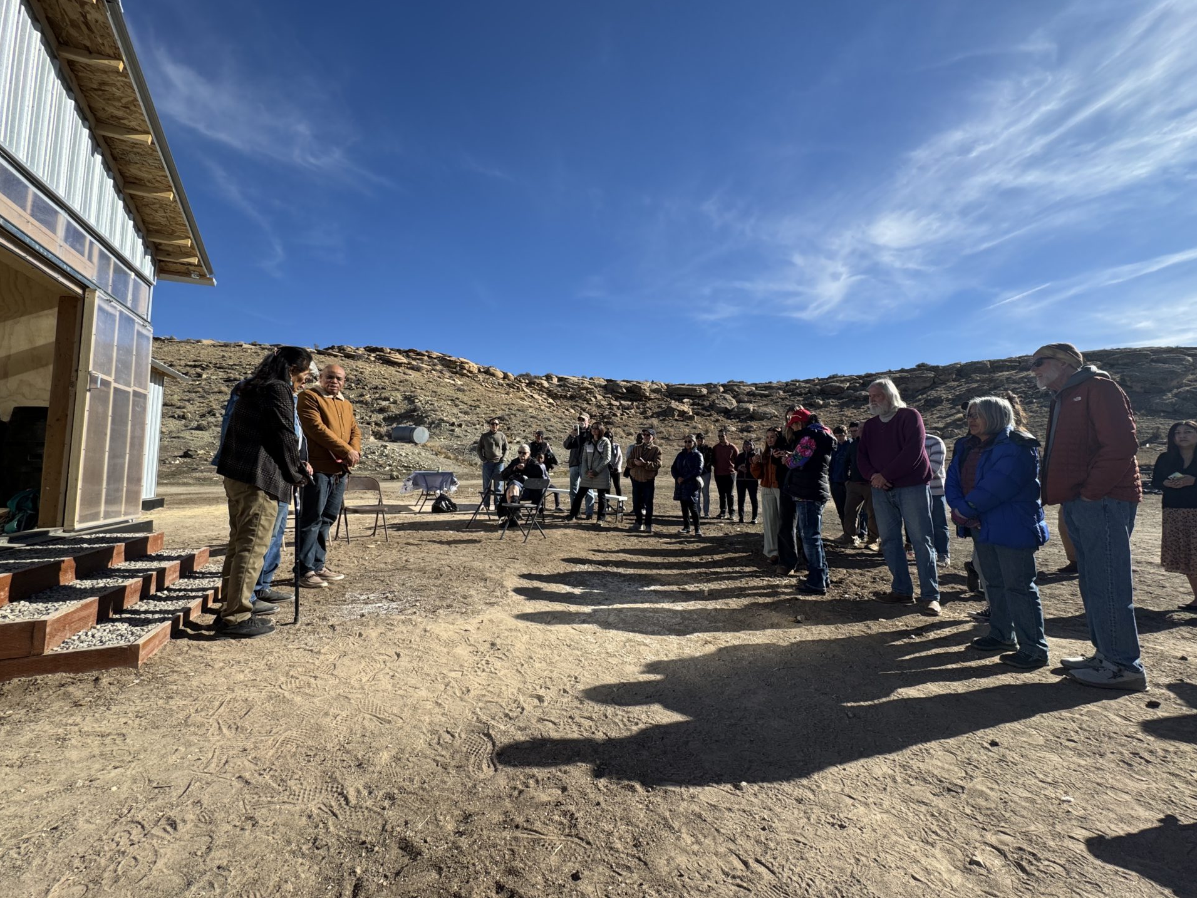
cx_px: 620
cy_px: 428
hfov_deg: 98.1
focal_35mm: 15
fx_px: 519
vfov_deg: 81.7
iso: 50
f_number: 2.2
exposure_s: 1/1789
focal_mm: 2.22
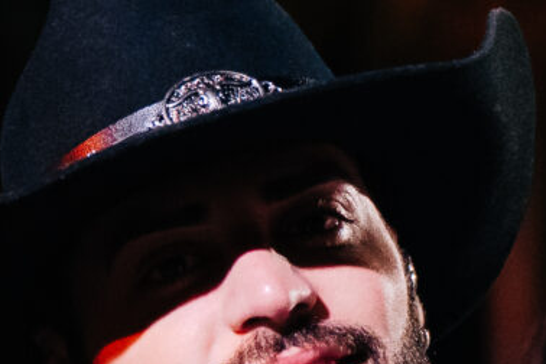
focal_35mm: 677
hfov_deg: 3.0
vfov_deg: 2.0
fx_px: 10267
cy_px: 875
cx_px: 1167
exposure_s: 1/500
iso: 3200
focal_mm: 100
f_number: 2.8
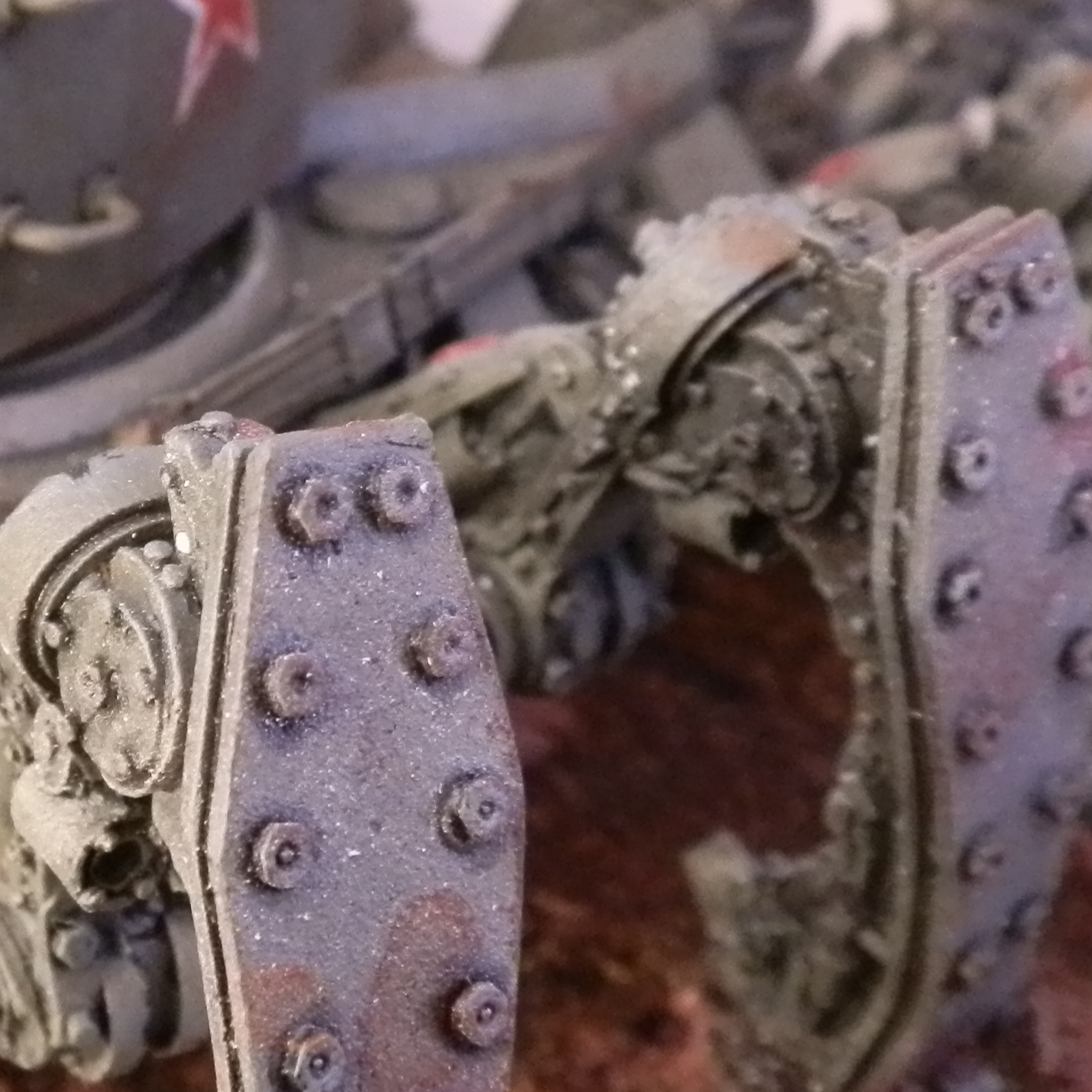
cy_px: 480
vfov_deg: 26.1
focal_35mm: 66
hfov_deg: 25.3
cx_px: 113
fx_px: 2356
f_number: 3.1
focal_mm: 5
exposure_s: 1/50
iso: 400
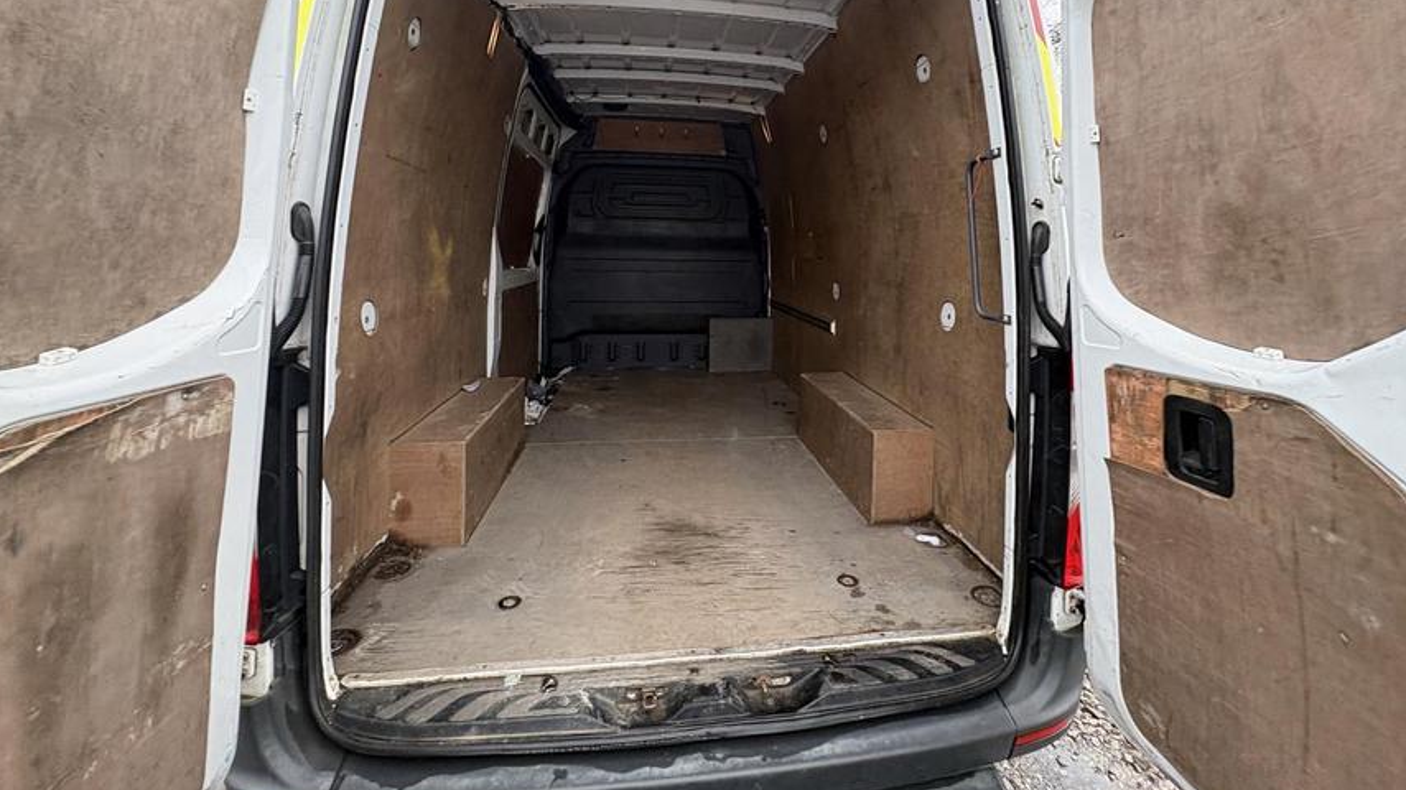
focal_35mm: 16
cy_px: 253
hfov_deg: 99.4
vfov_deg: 65.0
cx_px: 724
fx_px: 596
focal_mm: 2.22
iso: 200
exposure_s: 1/99
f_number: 2.2
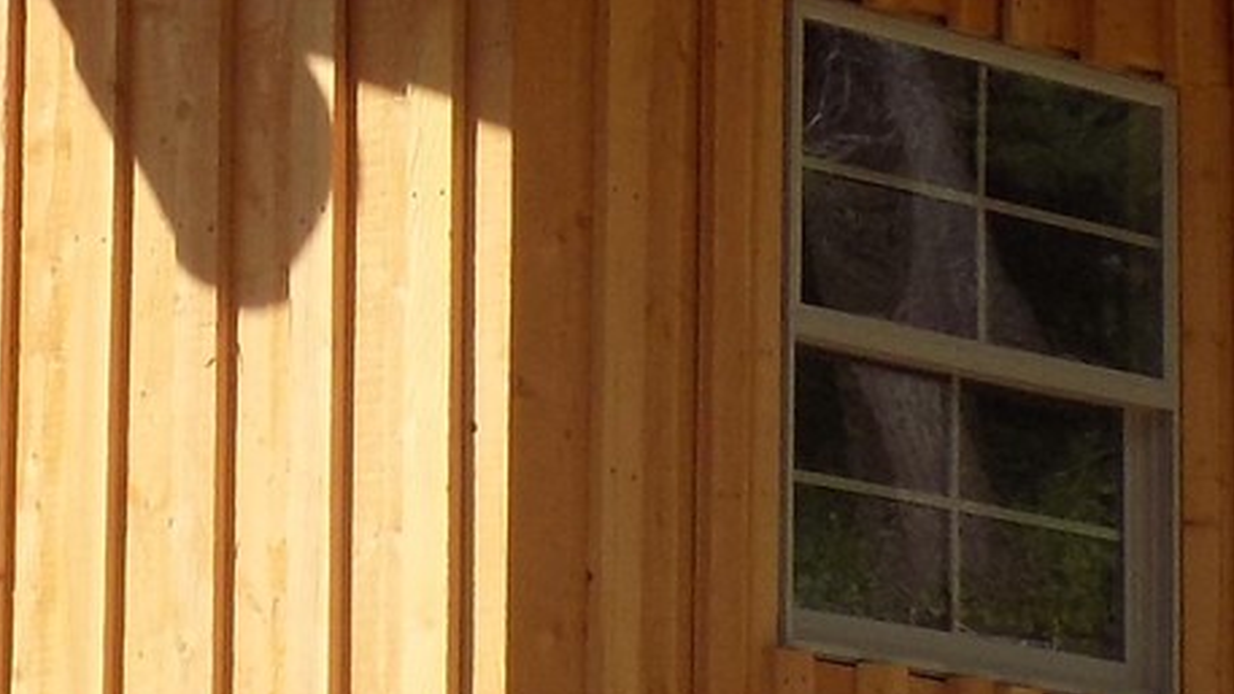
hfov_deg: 8.4
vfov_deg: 4.8
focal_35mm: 254
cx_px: 27
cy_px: -89
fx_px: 8311
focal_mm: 9.3
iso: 80
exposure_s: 1/800
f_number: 3.9
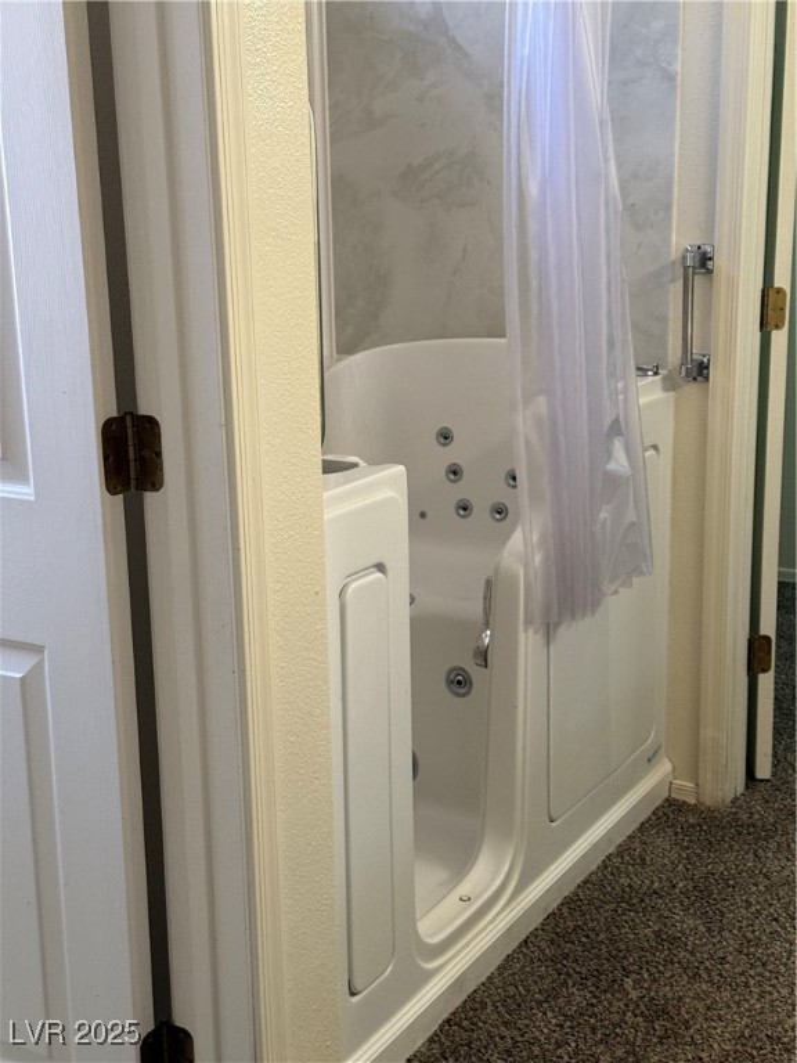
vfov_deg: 39.7
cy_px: 532
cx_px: 398
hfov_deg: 30.3
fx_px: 1474
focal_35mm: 48
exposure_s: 1/60
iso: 160
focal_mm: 6.76
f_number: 1.78
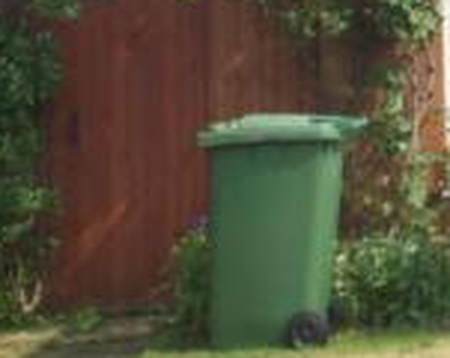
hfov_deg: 13.3
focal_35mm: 136
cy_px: -151
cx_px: 708
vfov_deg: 10.9
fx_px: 1807
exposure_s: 1/308
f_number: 4.5
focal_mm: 6
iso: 100
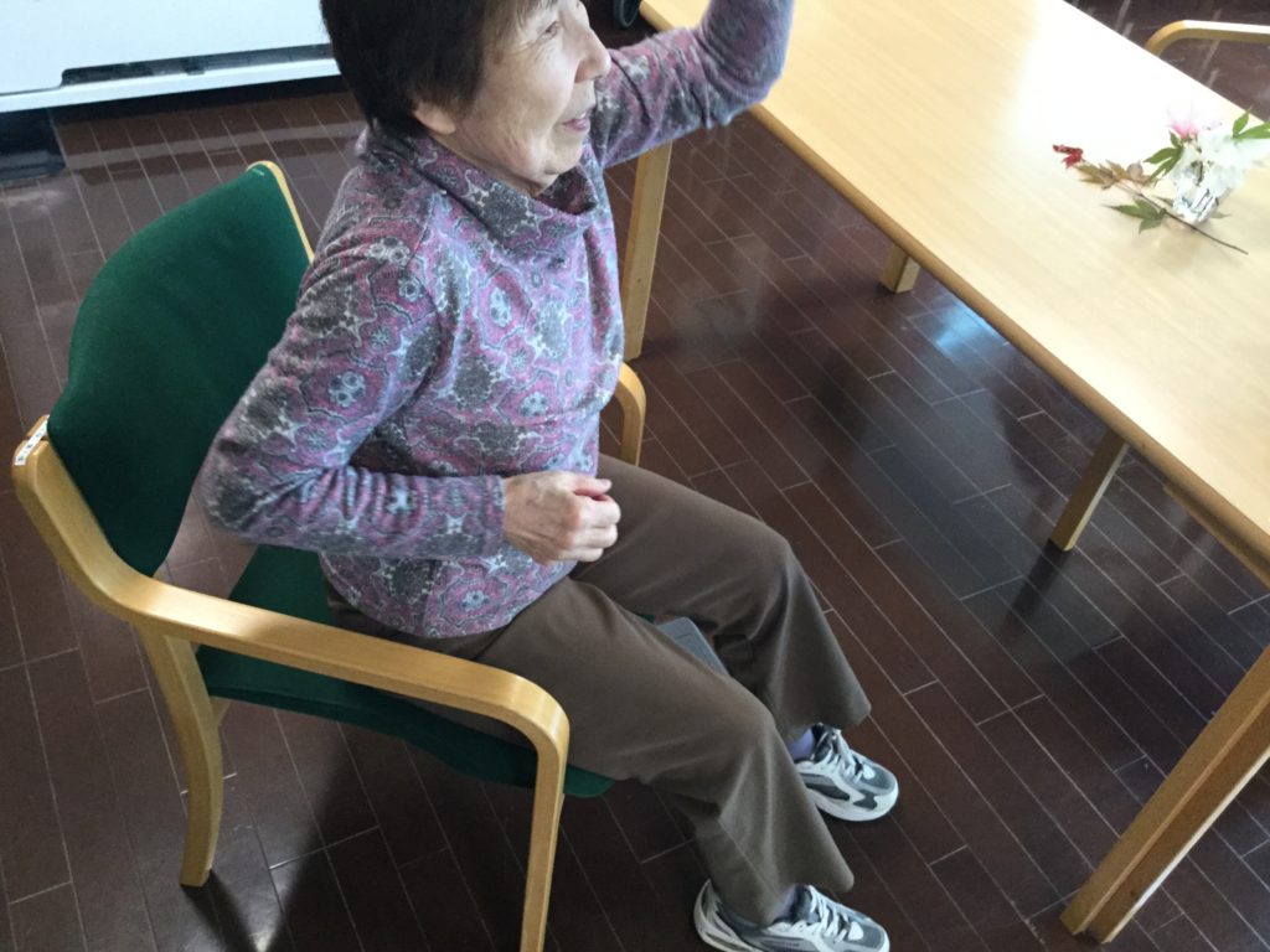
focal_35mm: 31
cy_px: 476
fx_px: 1137
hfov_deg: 58.4
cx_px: 635
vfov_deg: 45.4
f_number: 2.4
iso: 125
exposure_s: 1/30
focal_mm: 3.3
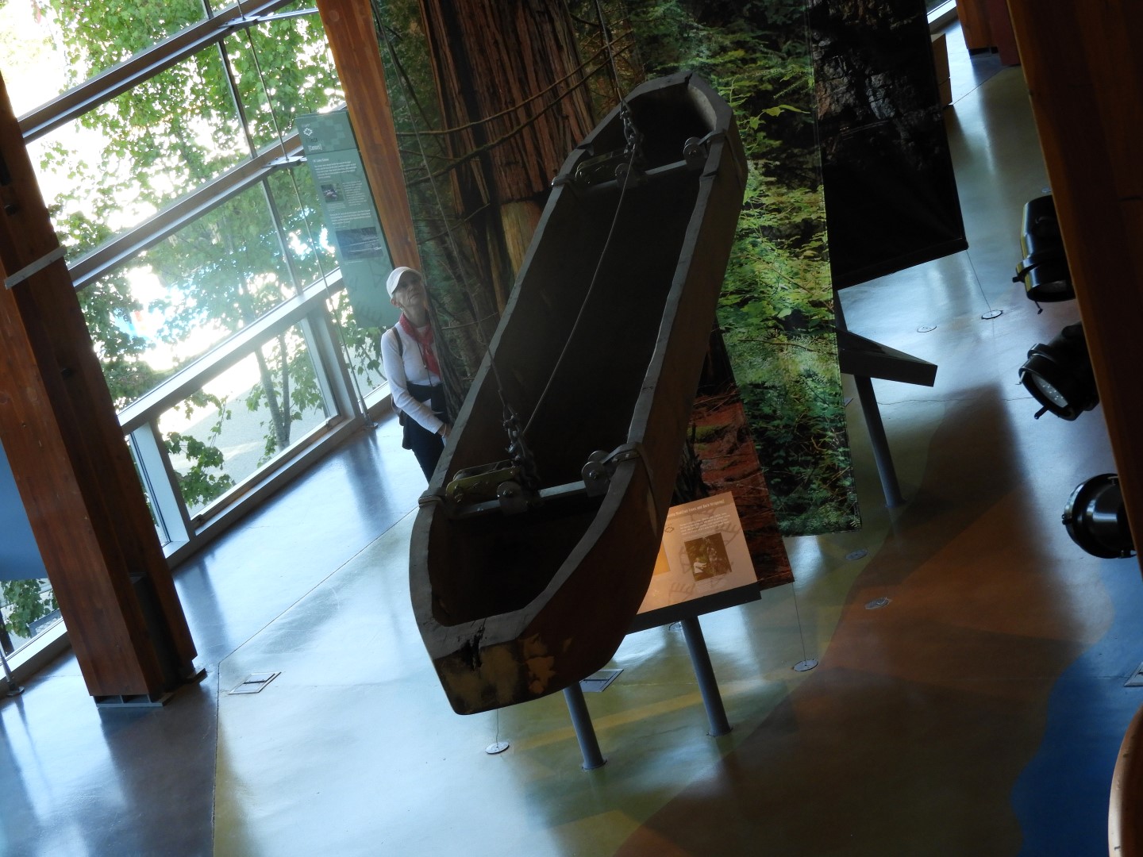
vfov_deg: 14.1
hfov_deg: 18.7
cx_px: 572
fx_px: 3467
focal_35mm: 105
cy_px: 428
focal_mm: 18.8
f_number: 4.8
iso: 280
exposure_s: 1/60
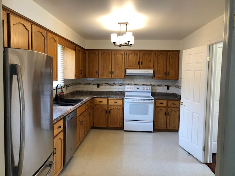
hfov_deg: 63.4
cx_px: 118
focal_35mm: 28
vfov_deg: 49.8
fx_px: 190
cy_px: 88
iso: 25
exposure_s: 1/30
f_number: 1.8
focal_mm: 4
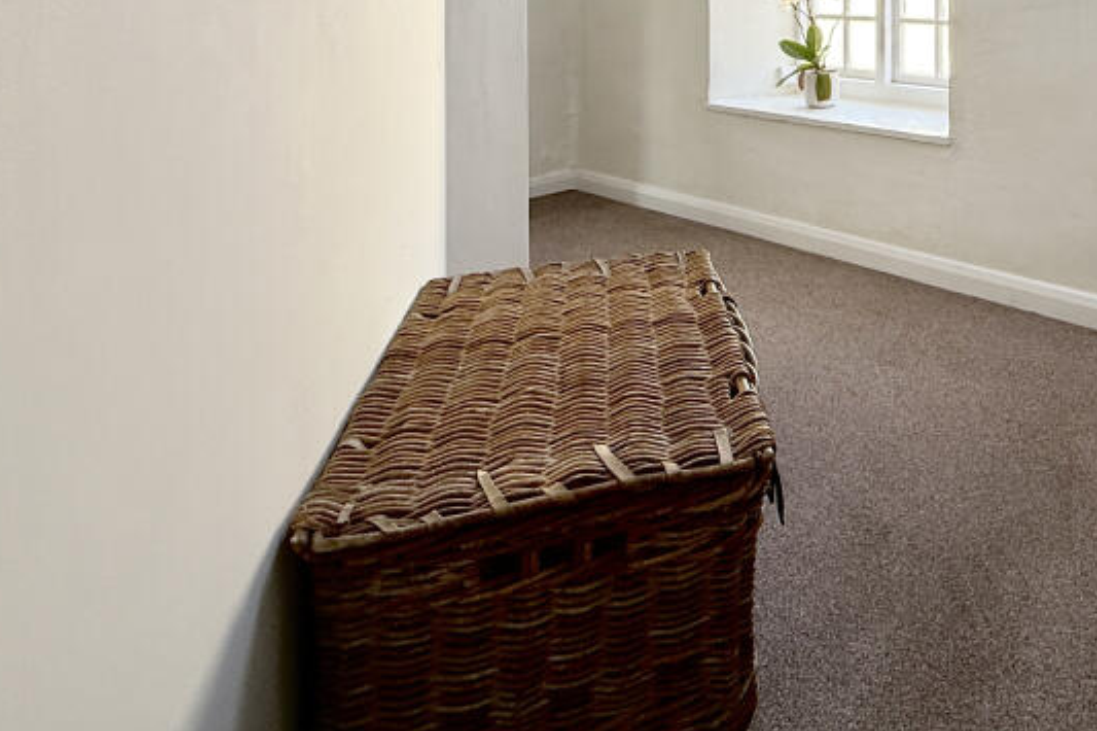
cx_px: 891
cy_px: -37
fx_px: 853
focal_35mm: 28
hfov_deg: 59.8
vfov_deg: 39.5
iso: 64
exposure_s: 1/130
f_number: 2.2
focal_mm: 2.22
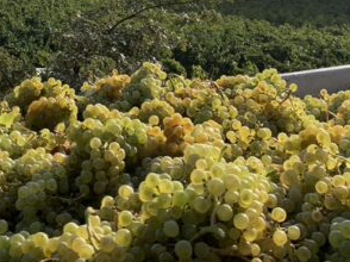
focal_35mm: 68
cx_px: 80
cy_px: -36
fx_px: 687
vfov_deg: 20.4
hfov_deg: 28.1
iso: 25
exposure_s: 1/3521
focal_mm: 4.25
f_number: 1.8
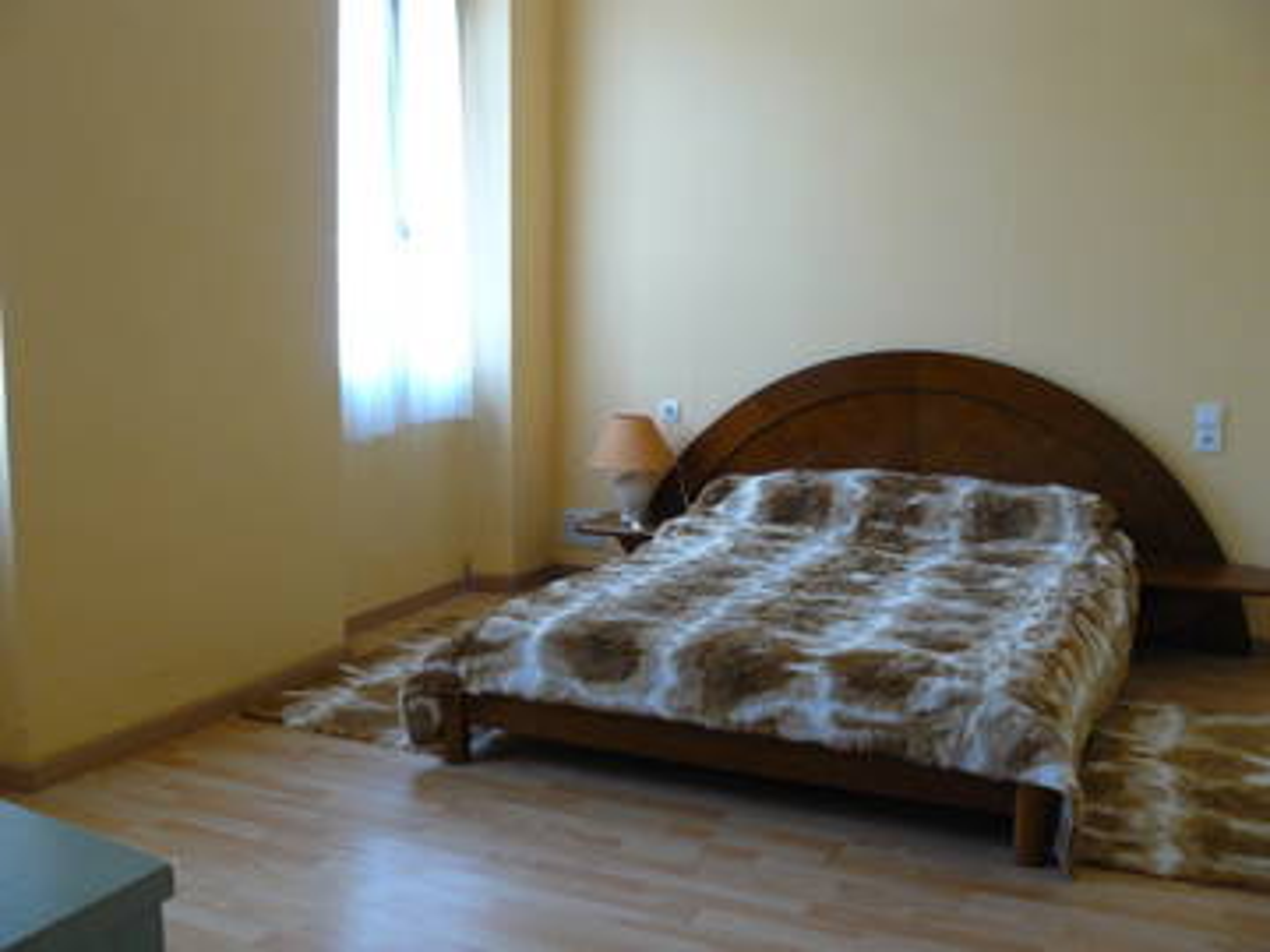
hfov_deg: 51.4
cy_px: 476
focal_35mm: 36
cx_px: 635
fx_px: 1321
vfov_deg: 39.7
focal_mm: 6
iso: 200
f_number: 2.8
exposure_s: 1/30
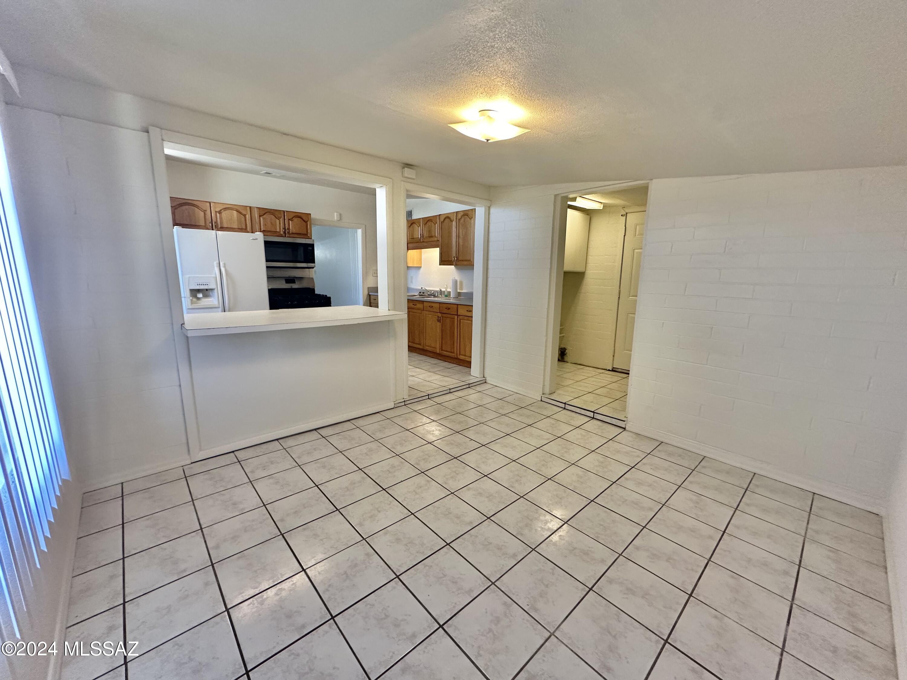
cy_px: 340
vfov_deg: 85.7
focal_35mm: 14
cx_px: 454
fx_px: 367
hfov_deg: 102.1
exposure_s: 1/120
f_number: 2.2
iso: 200
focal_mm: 2.22
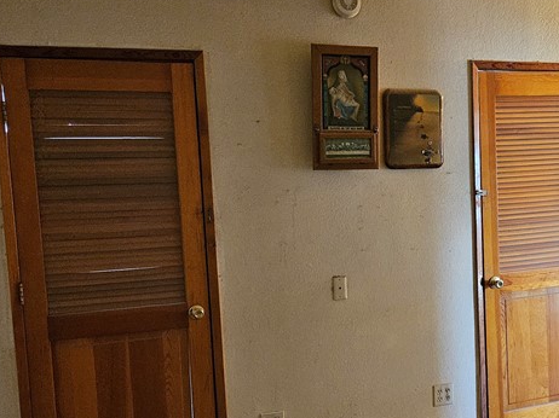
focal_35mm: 51
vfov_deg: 28.5
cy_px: 252
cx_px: 426
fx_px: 823
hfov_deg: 36.5
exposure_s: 1/120
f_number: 1.8
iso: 1000
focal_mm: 5.4
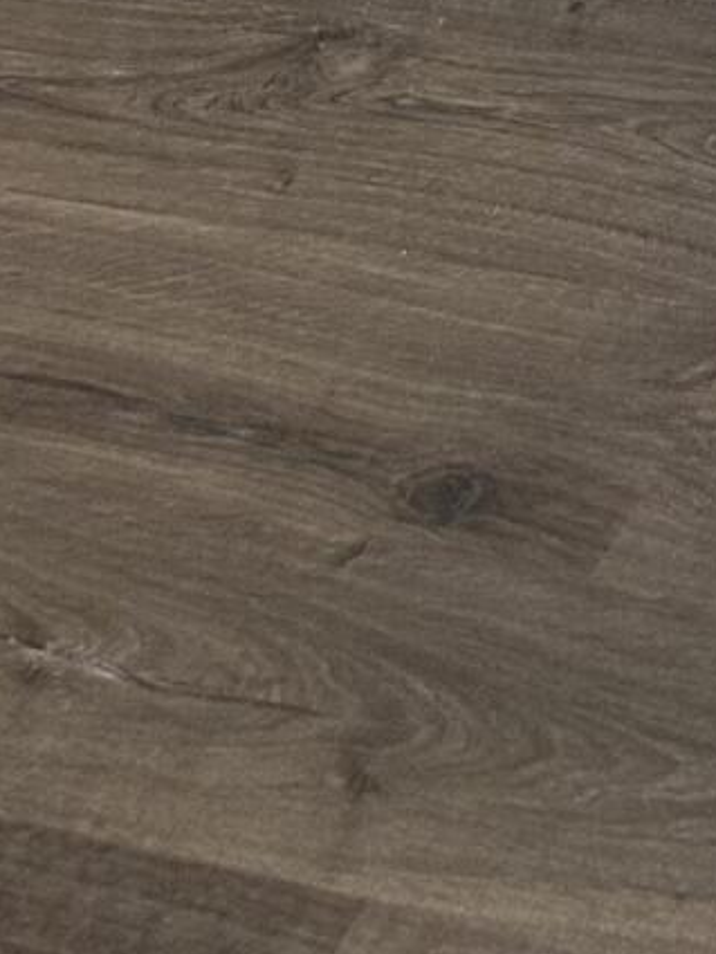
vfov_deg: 13.4
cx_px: 1497
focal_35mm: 113
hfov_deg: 11.6
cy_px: -1255
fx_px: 3115
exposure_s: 1/60
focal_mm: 6.86
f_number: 1.78
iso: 125
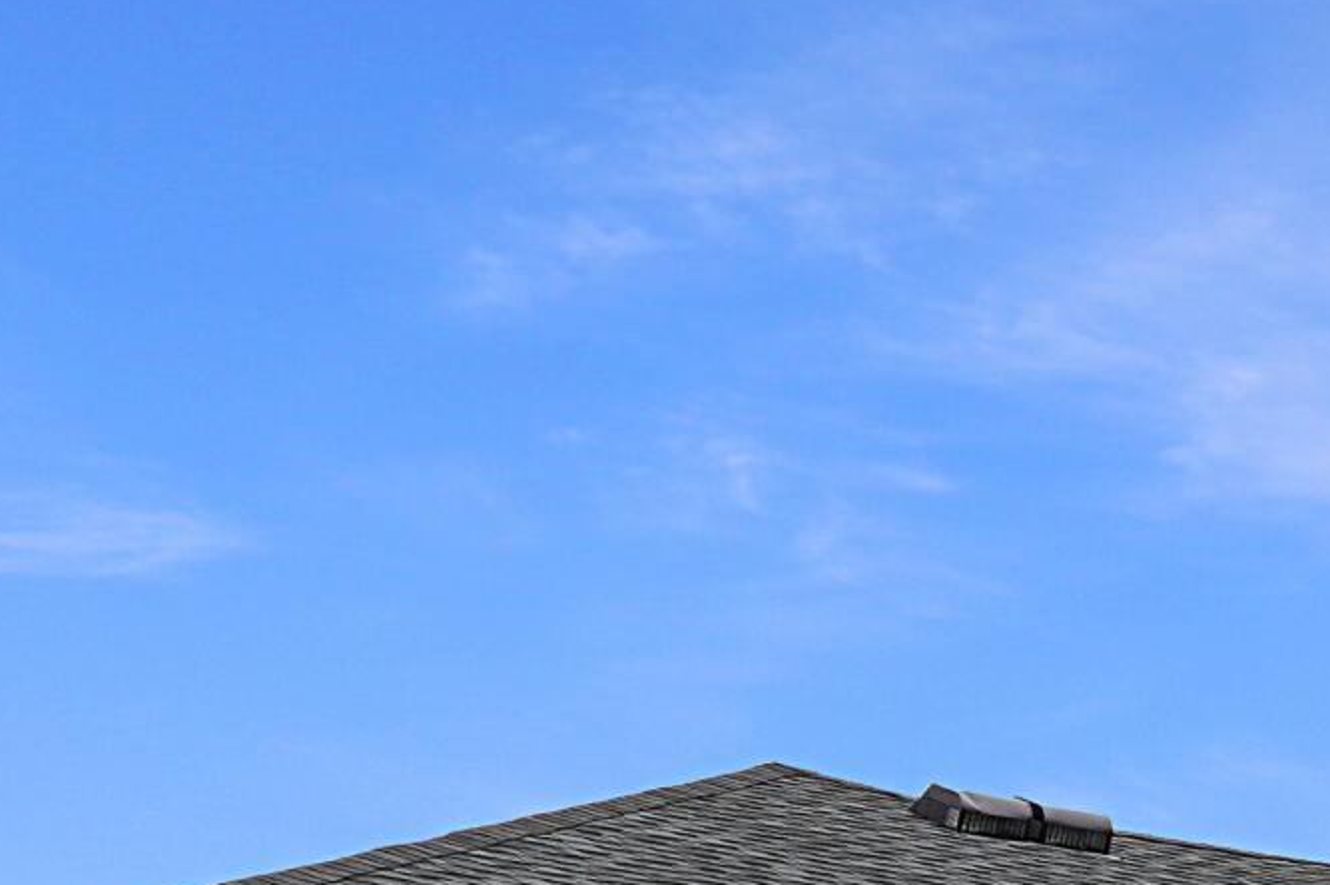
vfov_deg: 9.5
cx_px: 1047
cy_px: 1758
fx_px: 4985
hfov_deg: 15.1
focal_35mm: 135
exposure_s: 1/80
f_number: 5.6
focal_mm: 20
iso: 100
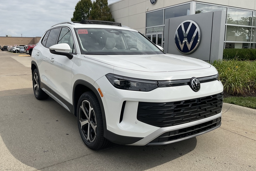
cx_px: 126
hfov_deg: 60.3
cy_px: 86
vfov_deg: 42.3
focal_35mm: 31
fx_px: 220
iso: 16
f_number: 1.8
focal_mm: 3
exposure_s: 1/1912
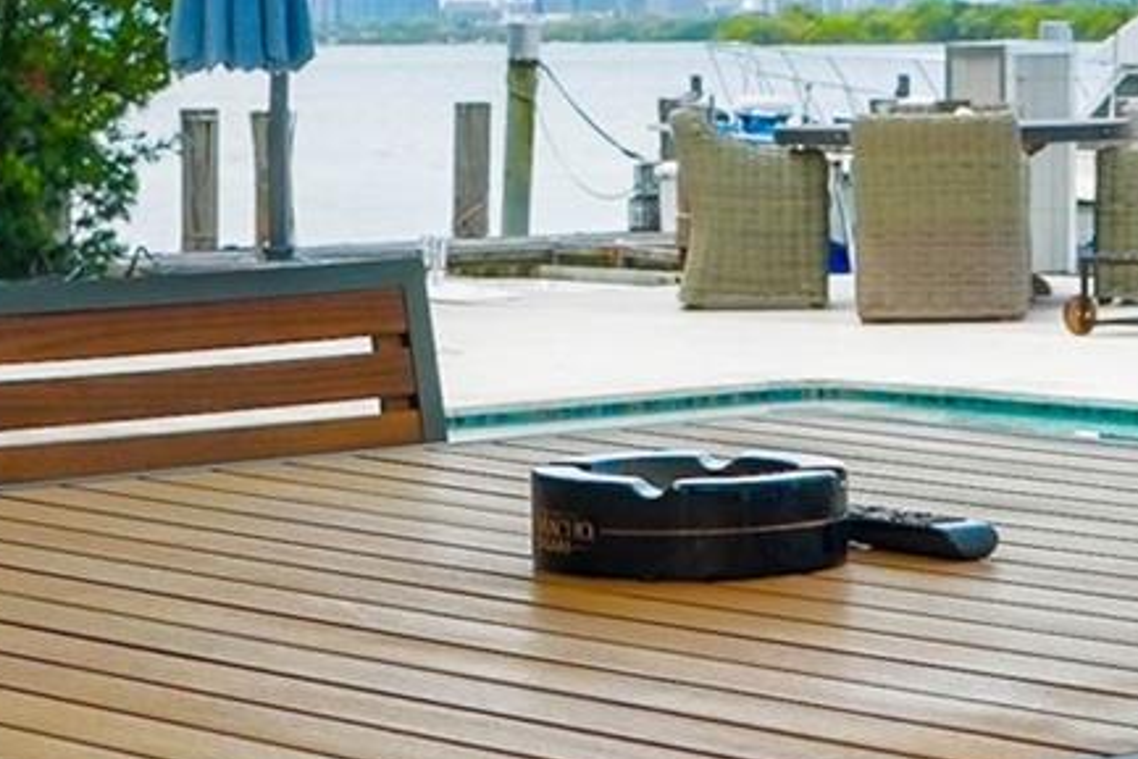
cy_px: -30
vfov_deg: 10.2
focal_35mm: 133
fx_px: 4205
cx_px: 886
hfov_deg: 15.3
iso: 640
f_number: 5.6
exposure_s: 1/400
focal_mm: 24
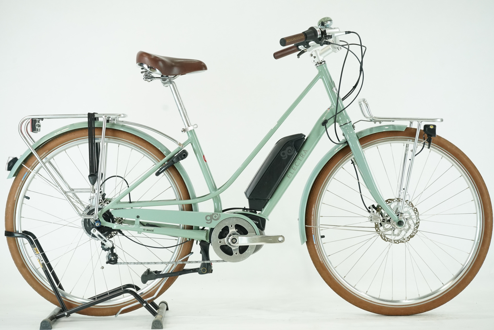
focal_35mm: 70
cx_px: 247
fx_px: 960
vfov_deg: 19.5
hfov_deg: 28.8
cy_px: 165
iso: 2500
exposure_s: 1/200
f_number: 7.1
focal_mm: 70
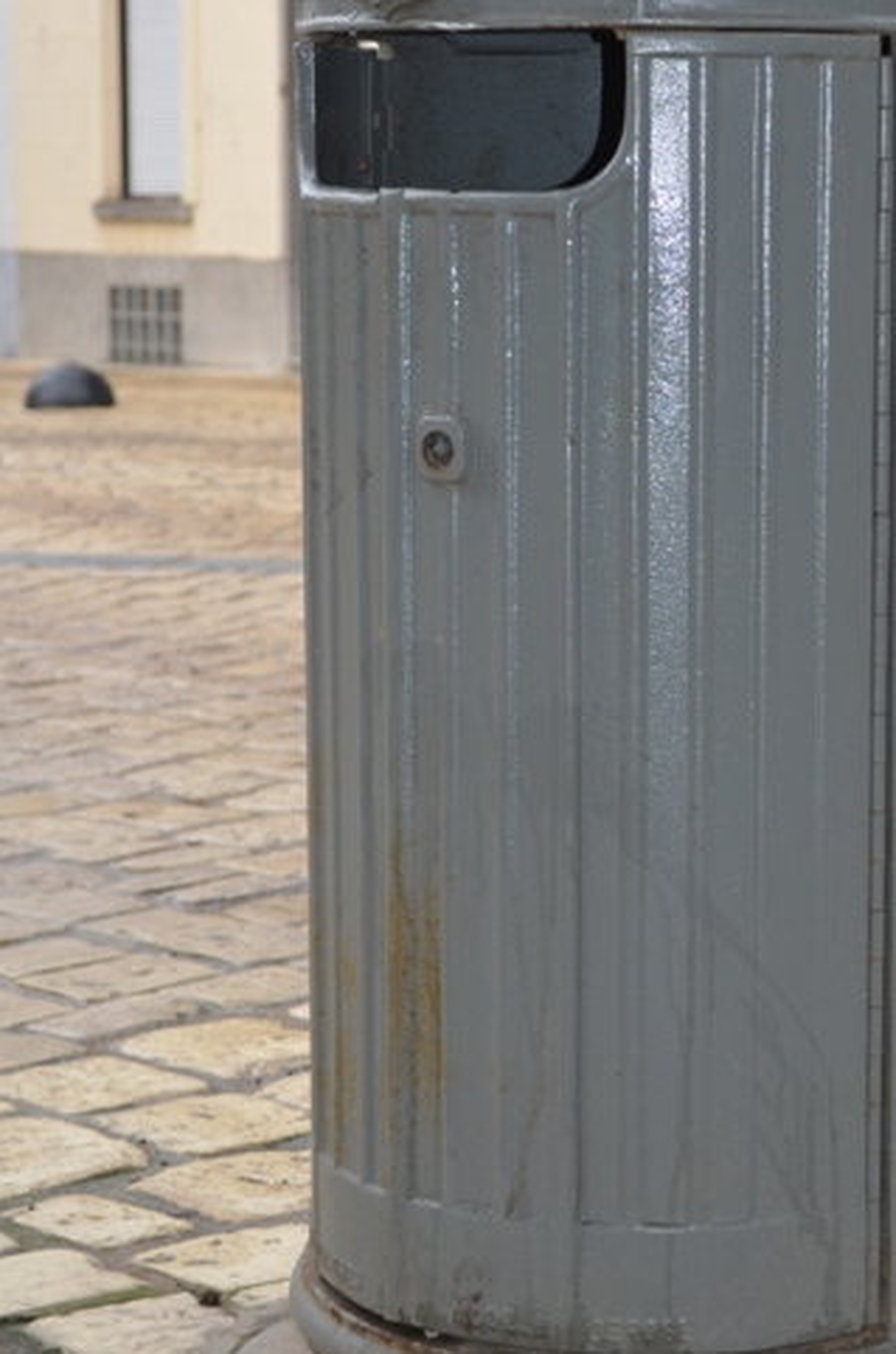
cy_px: 496
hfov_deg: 14.4
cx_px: 654
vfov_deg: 21.7
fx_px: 3527
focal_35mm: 94
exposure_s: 1/160
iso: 200
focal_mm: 40
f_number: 5.3
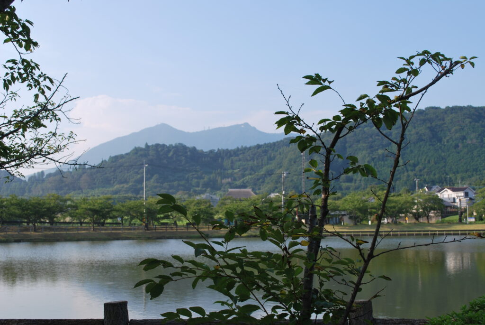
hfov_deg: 41.1
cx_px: 242
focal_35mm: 48
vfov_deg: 28.1
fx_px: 647
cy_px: 162
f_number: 7.1
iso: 100
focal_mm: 32
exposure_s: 1/200
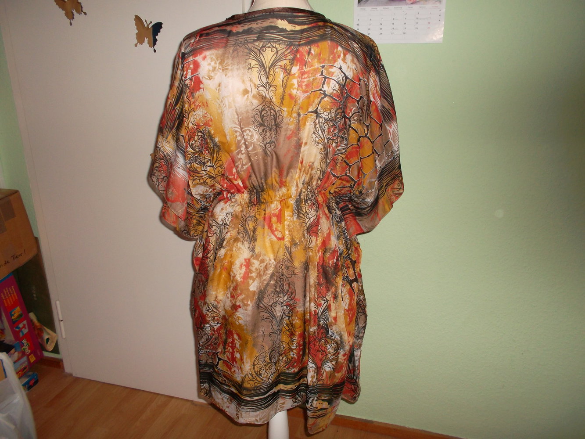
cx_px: 292
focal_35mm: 28
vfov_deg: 49.8
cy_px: 220
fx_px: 473
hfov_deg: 63.4
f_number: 3.3
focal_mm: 4.1
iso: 100
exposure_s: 1/45
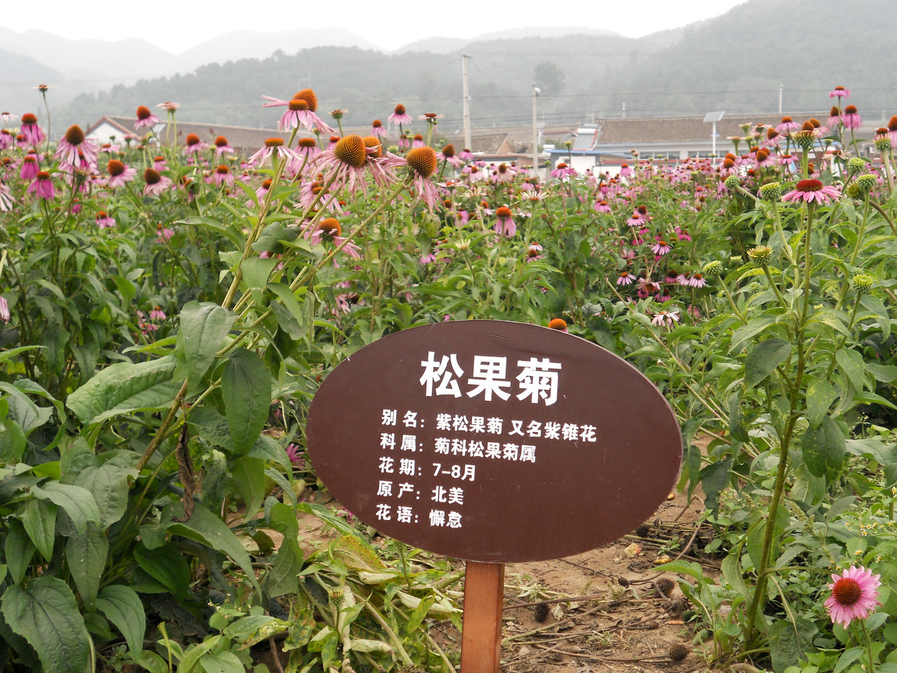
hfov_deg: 41.2
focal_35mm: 46
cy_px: 336
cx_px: 448
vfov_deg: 31.5
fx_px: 1192
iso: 80
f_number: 4.3
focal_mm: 8.2
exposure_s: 1/80
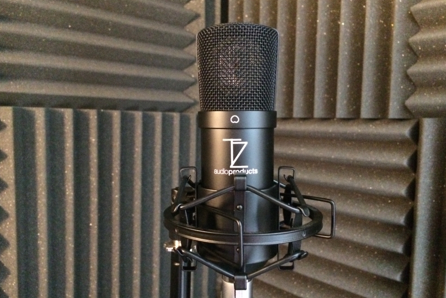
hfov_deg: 60.3
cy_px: 157
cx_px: 219
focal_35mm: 31
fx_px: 384
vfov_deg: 42.3
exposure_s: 1/17
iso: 1250
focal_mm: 4.15
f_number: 2.2
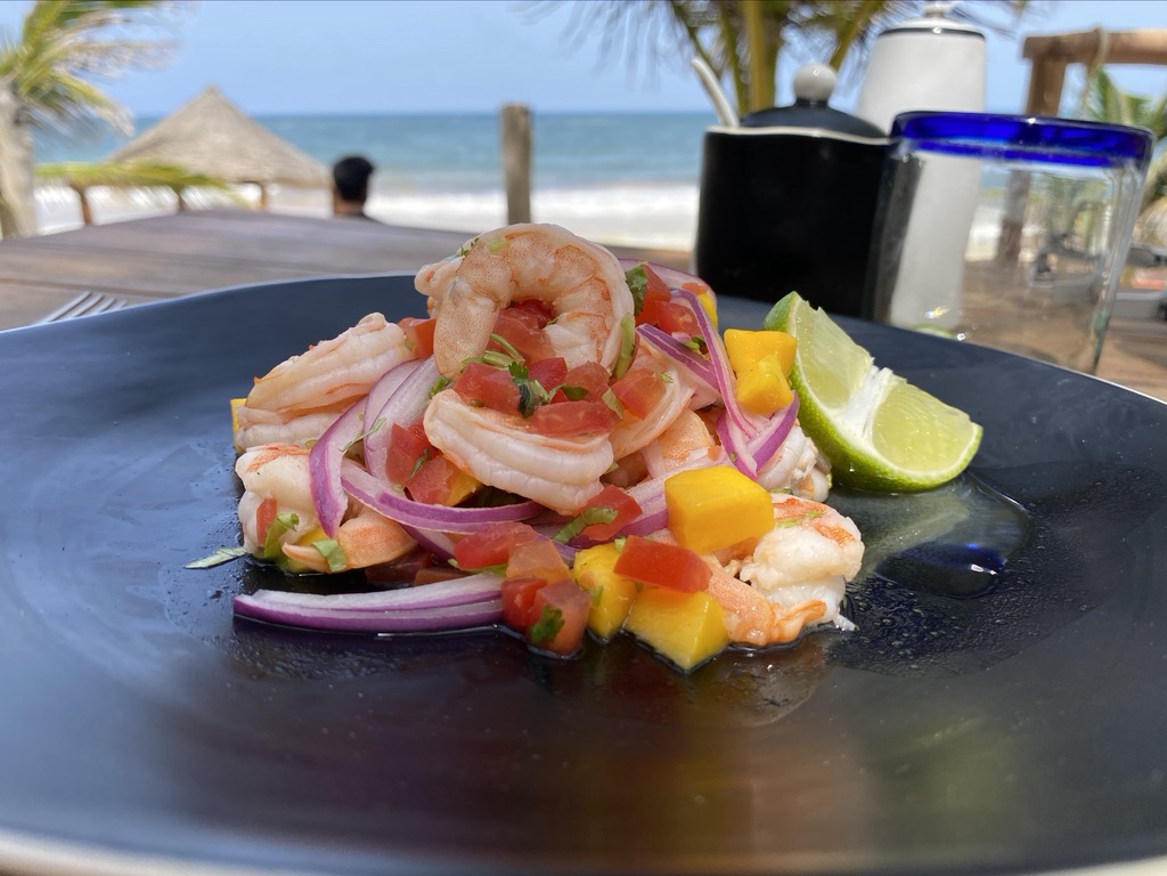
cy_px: 438
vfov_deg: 53.1
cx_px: 584
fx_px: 877
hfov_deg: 67.3
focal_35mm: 26
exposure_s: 1/1727
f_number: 1.8
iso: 32
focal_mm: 4.25
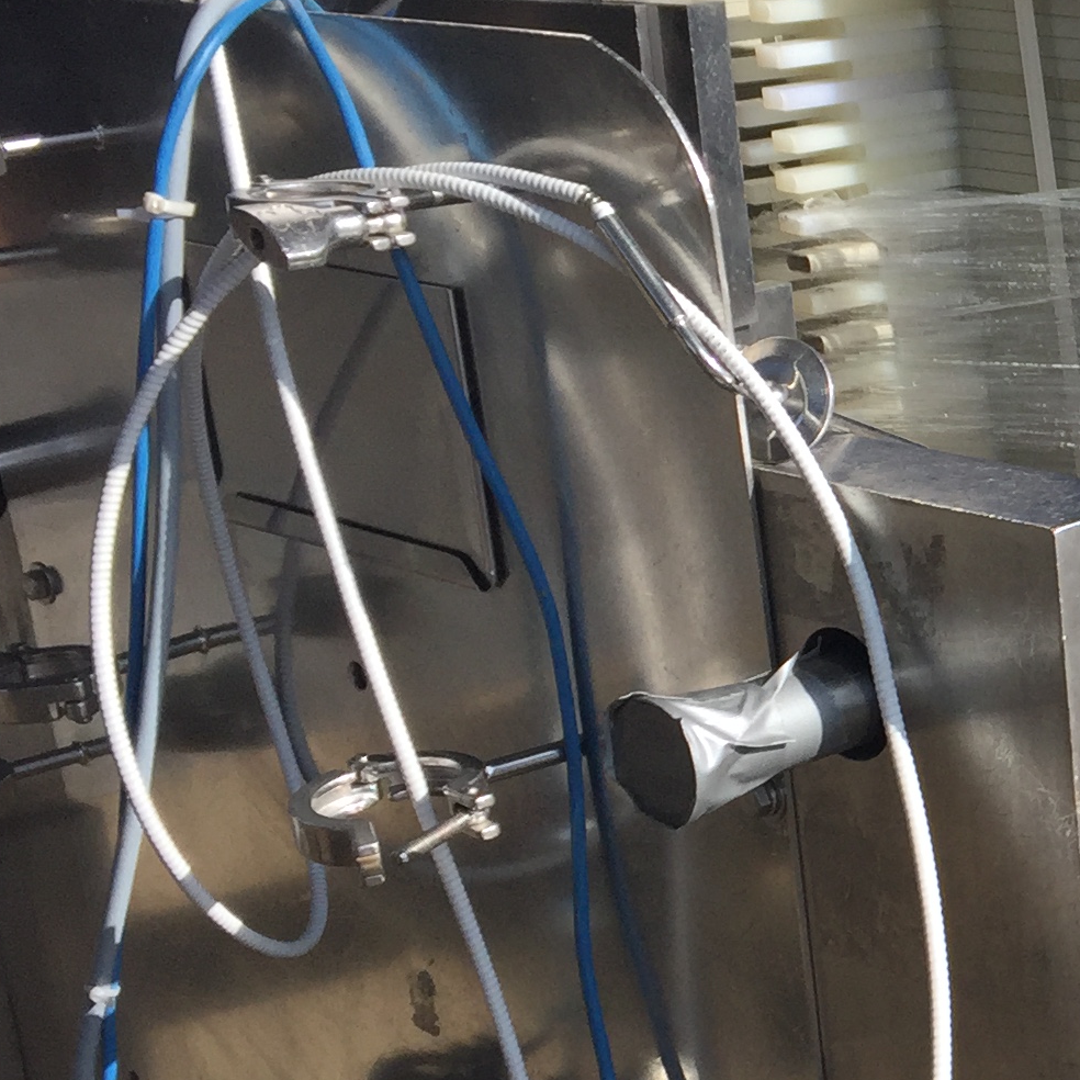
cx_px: 1617
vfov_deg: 20.3
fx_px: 3000
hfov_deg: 18.2
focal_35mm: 85
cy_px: 753
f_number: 2.2
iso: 32
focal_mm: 4.15
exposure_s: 1/1799
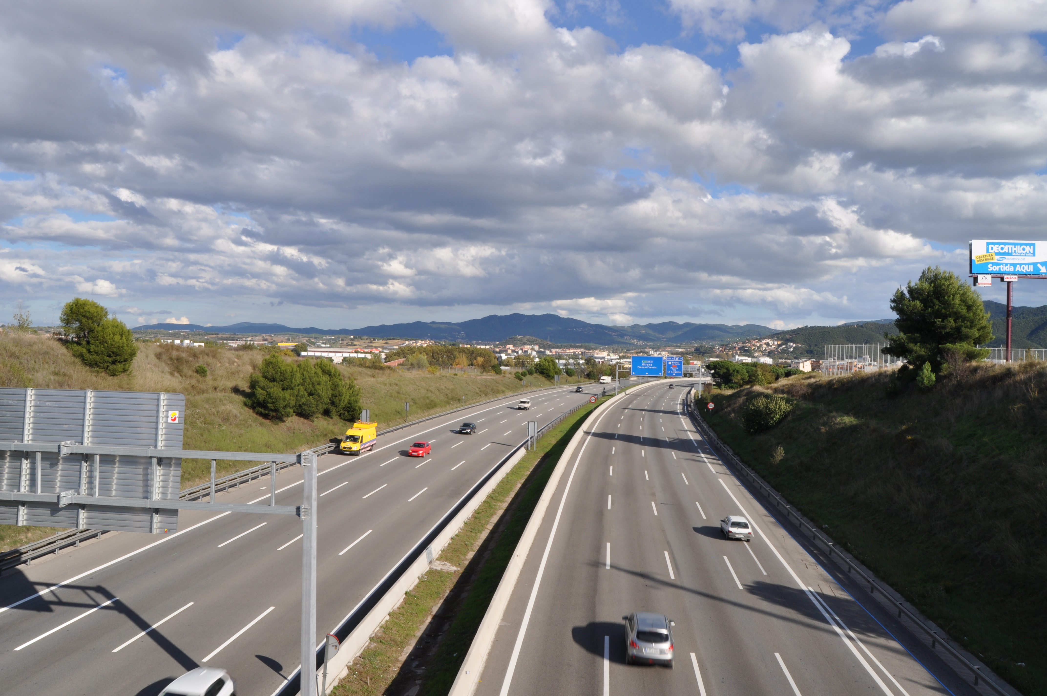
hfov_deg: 67.4
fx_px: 784
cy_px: 348
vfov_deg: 47.8
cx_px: 524
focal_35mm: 27
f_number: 20
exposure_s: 1/100
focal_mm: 18
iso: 200
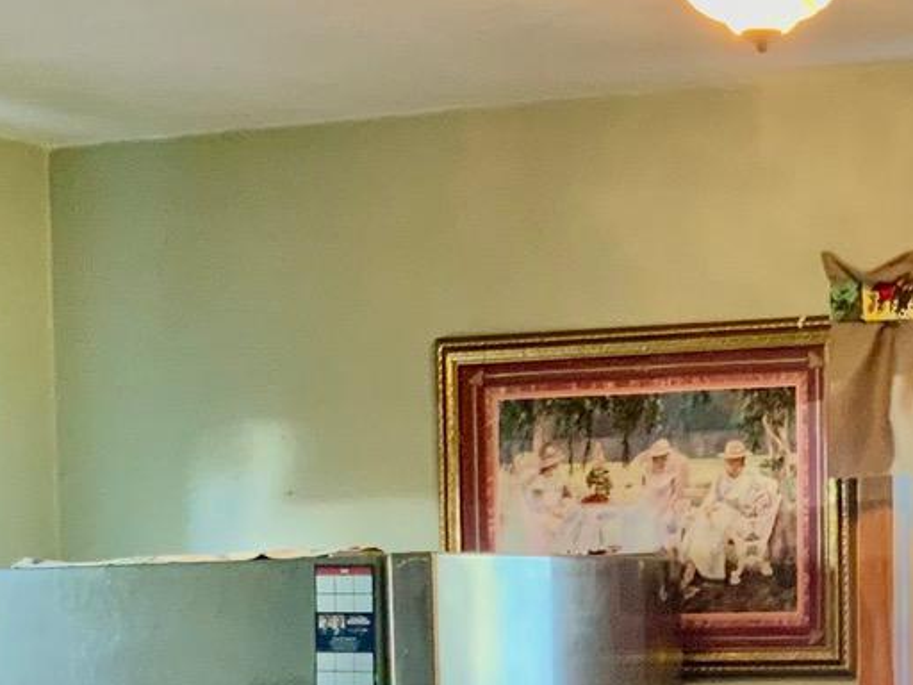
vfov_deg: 12.5
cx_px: 753
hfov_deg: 16.8
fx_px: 3060
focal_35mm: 116
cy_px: 785
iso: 200
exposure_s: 1/60
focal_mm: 3
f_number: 1.8
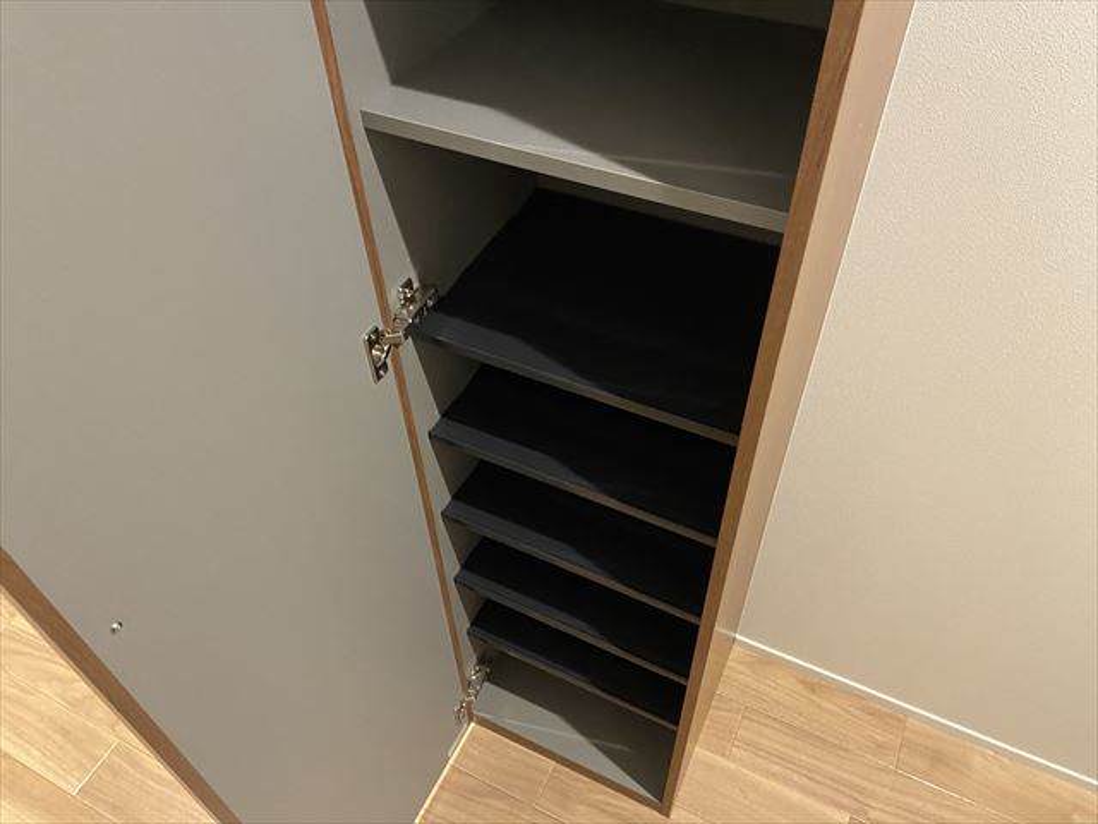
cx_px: 549
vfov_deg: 53.1
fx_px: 825
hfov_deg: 67.3
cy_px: 412
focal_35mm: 26
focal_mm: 4.25
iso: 500
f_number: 1.8
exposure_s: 1/25
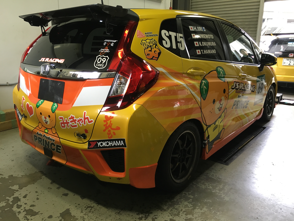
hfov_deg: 61.7
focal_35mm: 29
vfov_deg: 48.2
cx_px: 147
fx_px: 246
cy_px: 110
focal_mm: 4.15
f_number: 2.2
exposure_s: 1/30
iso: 100
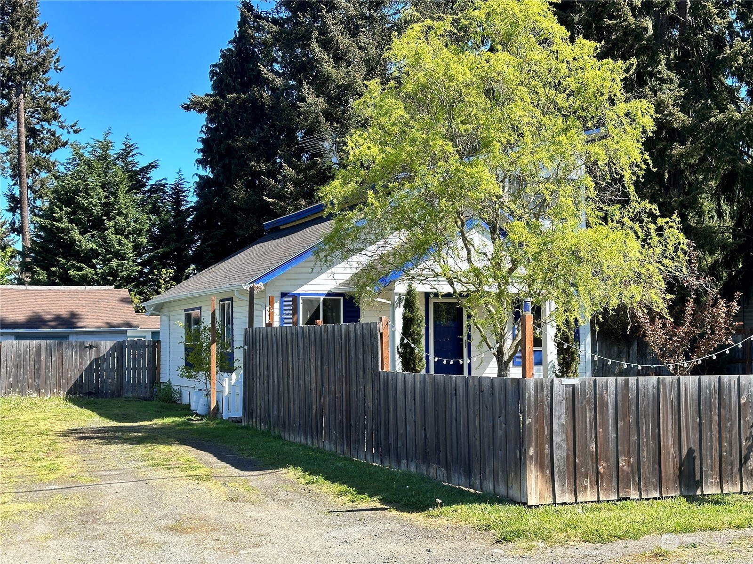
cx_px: 376
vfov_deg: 30.3
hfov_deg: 39.7
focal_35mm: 48
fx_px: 1044
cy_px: 282
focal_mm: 6.86
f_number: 1.78
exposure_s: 1/1414
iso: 64
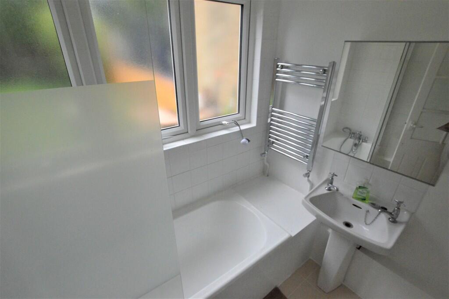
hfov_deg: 95.0
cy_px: 150
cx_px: 224
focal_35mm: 16
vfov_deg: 72.0
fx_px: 206
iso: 3200
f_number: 10
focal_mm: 11
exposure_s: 1/640
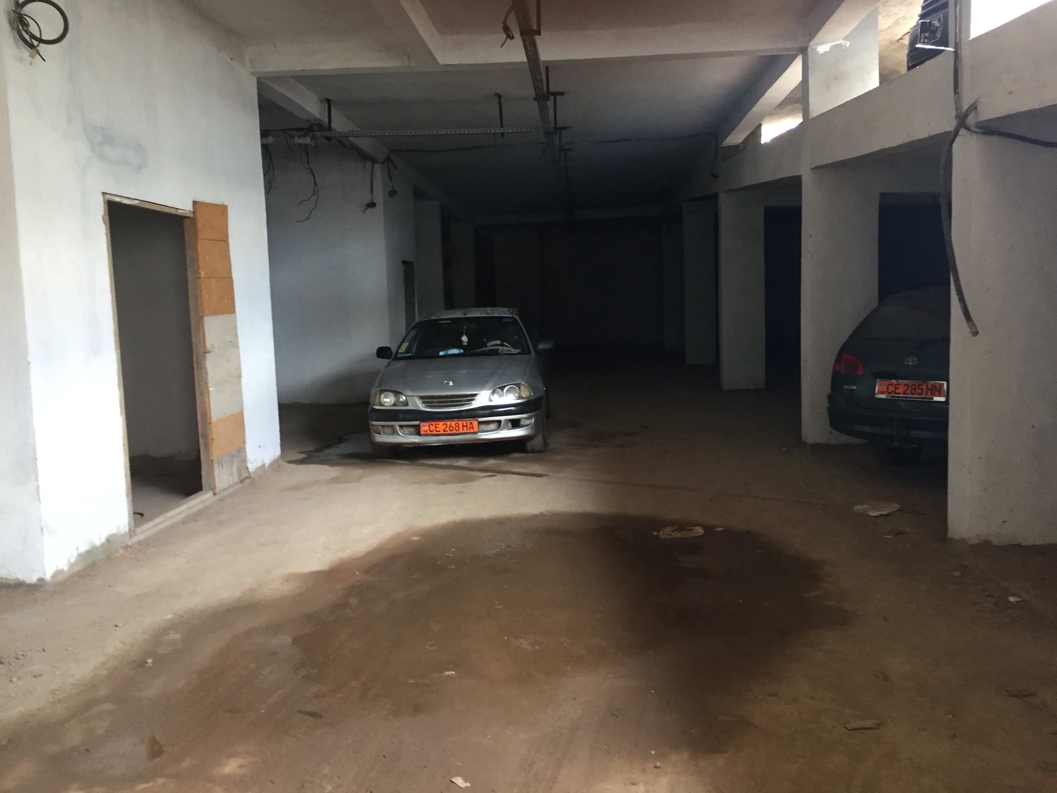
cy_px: 396
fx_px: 886
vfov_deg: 48.2
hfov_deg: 61.7
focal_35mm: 29
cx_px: 528
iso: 160
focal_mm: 4.15
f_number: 2.2
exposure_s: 1/33
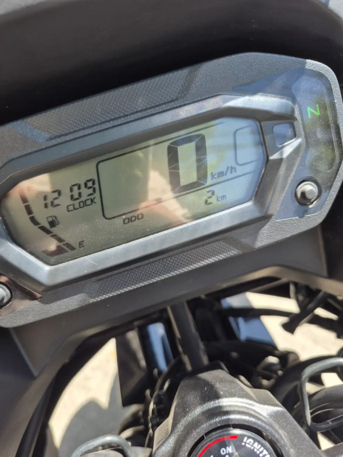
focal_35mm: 23
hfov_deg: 58.9
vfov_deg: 73.9
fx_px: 304
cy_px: 228
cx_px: 172
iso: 25
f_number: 1.8
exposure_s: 1/314
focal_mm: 5.4
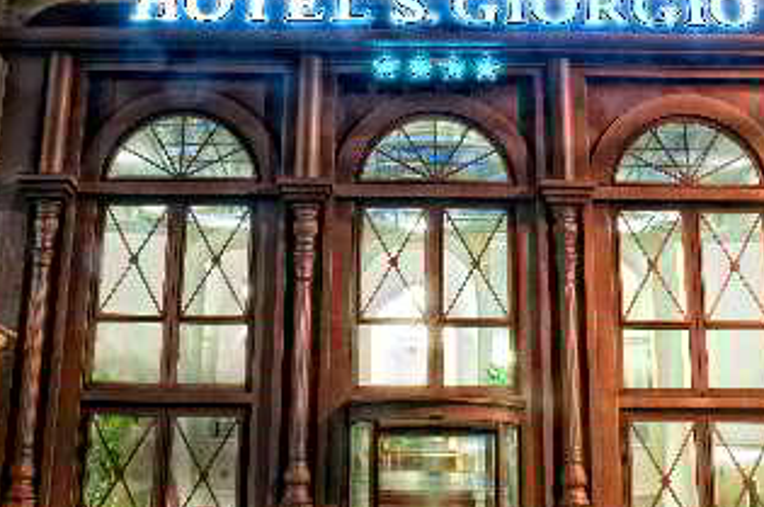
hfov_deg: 32.9
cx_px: 390
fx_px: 1293
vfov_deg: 21.8
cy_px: 82
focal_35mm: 61
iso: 250
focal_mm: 24
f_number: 22
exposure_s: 30
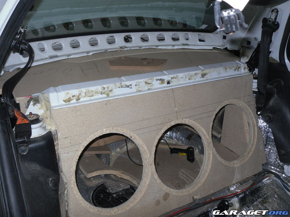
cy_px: 108
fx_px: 293
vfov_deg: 40.7
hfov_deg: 52.6
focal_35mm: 35
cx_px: 145
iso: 80
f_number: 3.5
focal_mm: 6.3
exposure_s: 1/45
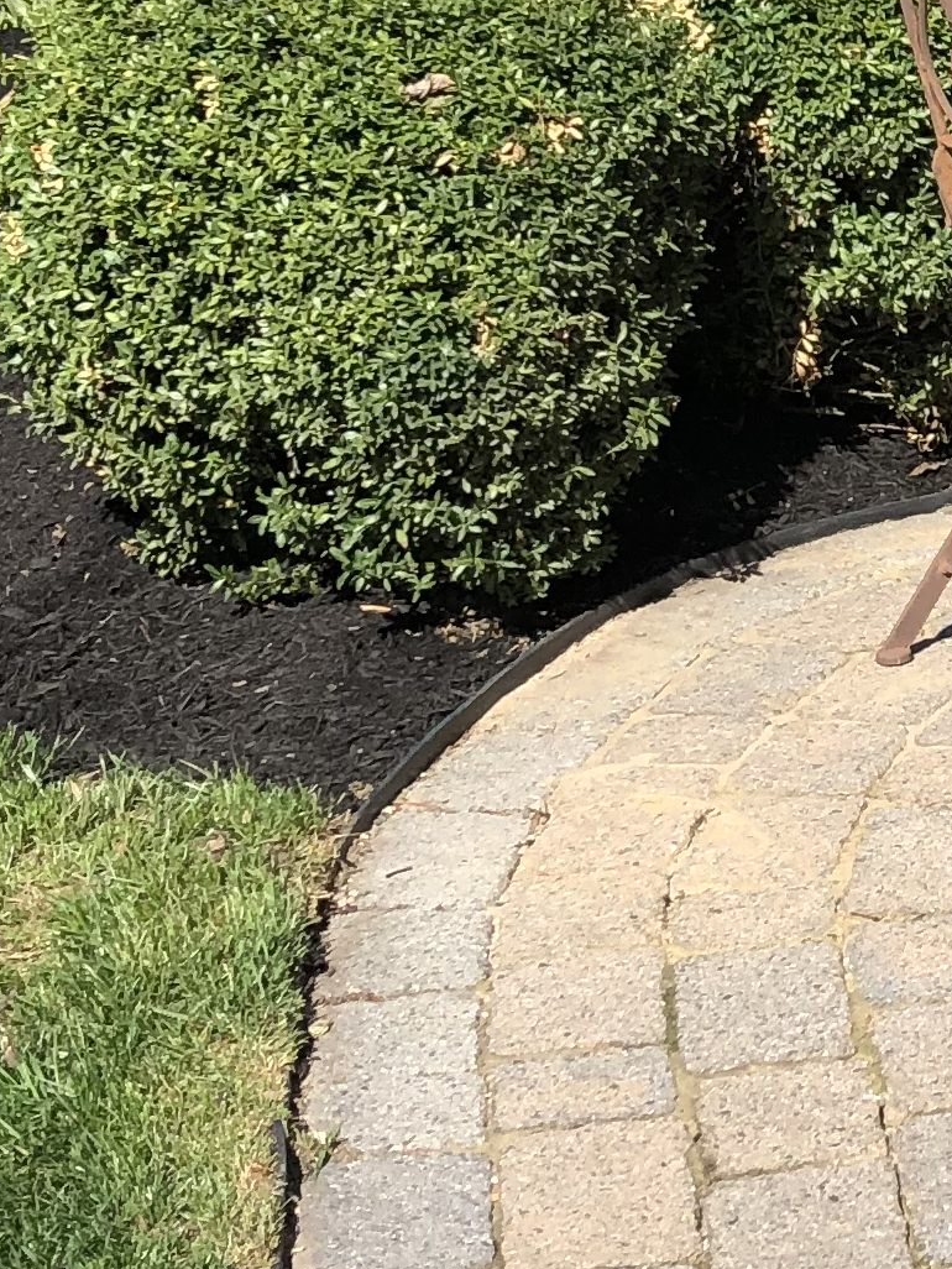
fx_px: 4032
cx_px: 1604
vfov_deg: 17.6
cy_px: 106
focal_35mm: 110
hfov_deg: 12.5
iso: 20
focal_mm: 3.99
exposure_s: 1/1799
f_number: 1.8
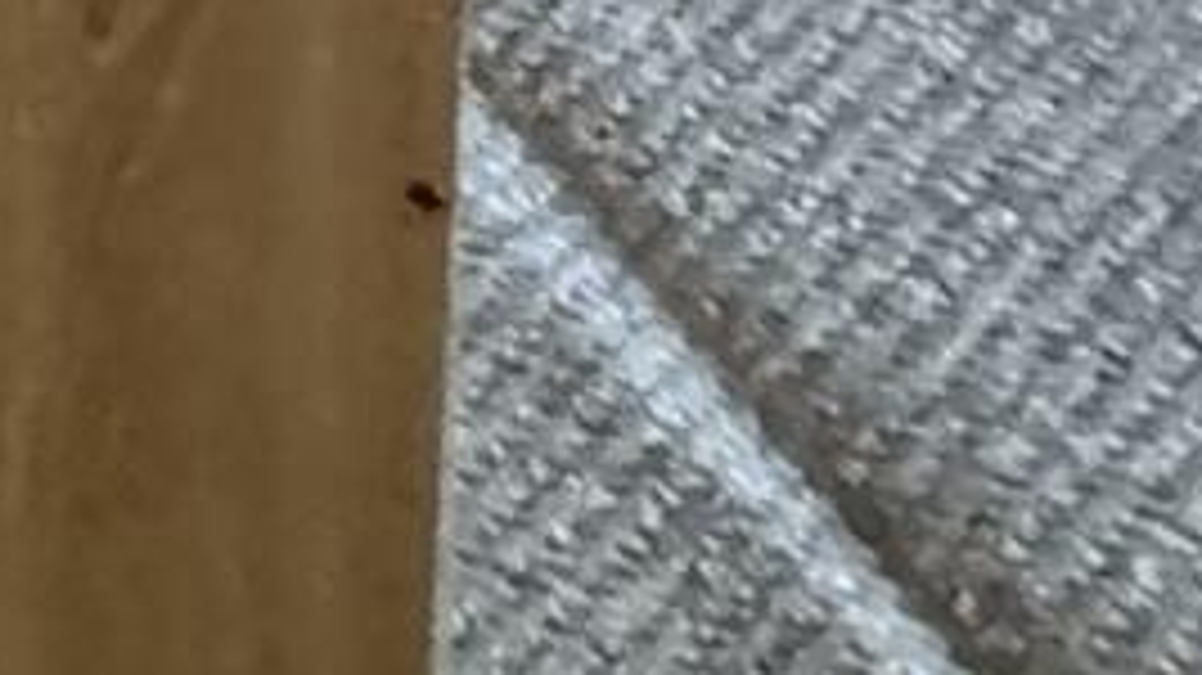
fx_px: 3728
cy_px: -2632
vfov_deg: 6.4
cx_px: -2836
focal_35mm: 117
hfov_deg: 10.0
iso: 1250
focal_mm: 2.22
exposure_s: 1/60
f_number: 2.2
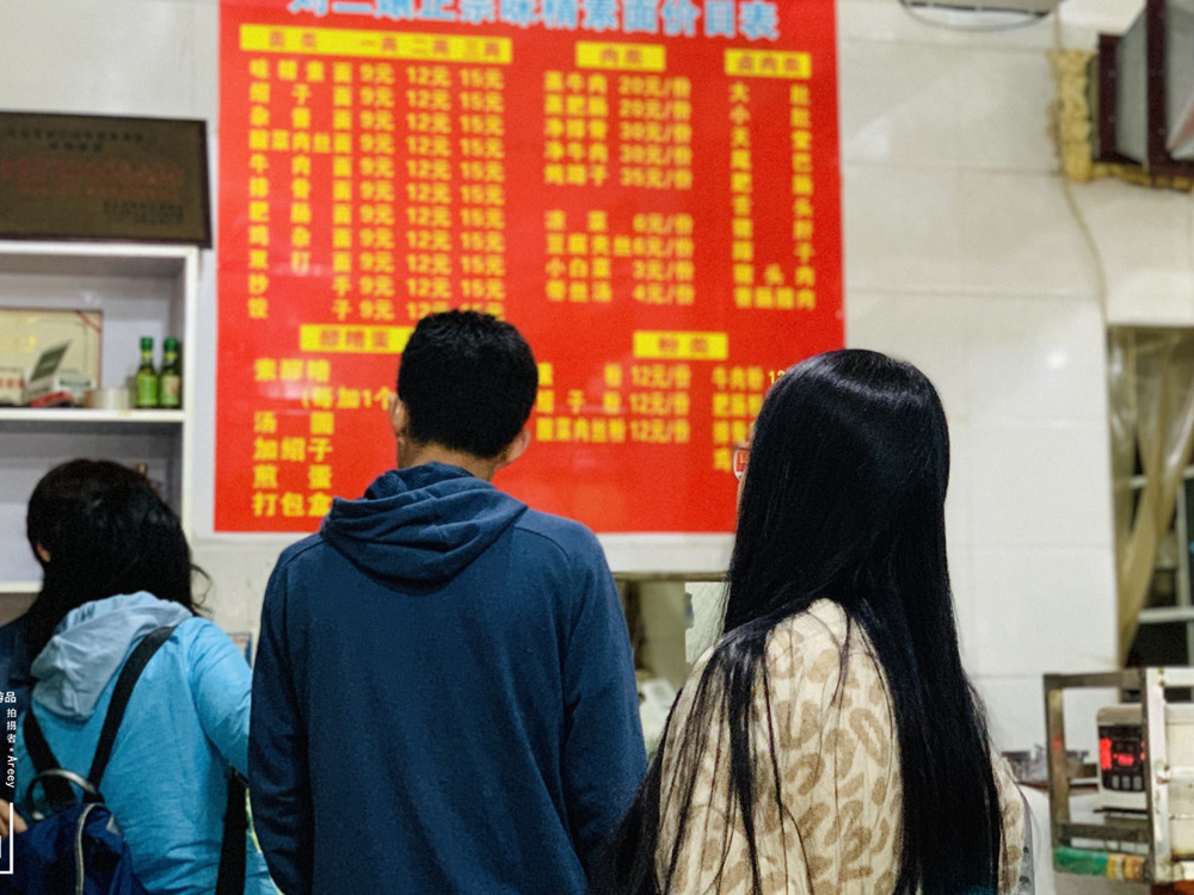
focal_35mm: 78
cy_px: 258
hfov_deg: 25.0
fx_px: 2690
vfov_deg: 18.8
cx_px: 710
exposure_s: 1/60
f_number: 2.4
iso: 320
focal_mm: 6
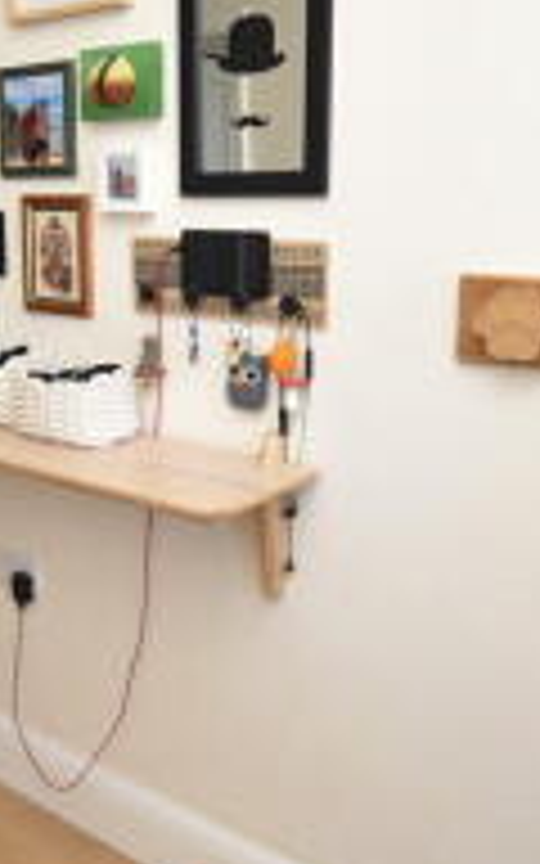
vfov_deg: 45.5
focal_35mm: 44
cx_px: 126
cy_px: 385
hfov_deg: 28.9
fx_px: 1027
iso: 800
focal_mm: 11.5
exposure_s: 1/125
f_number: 4.2
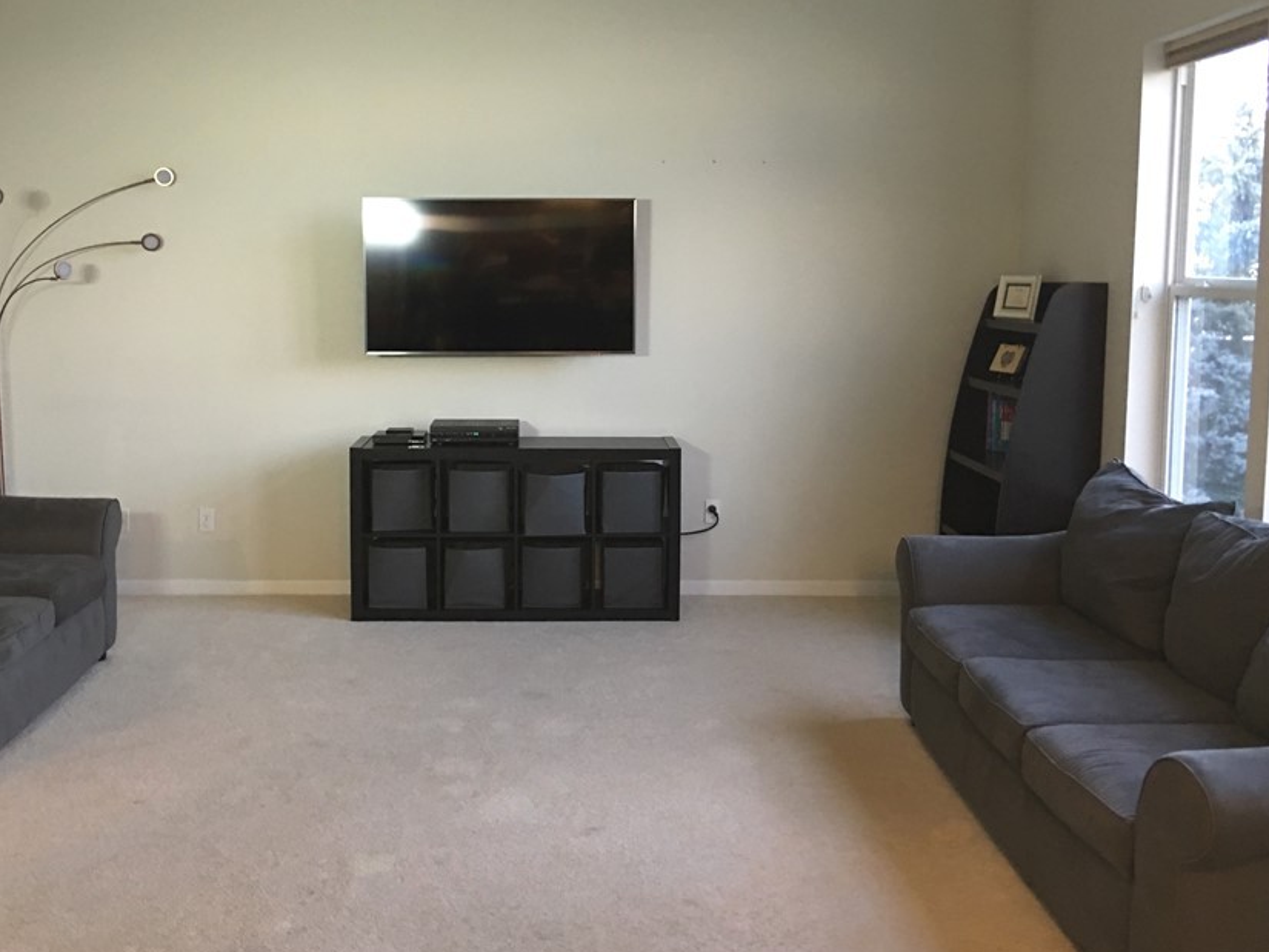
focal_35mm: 36
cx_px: 566
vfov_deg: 39.6
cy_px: 406
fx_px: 1320
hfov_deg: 51.3
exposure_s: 1/10
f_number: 2.2
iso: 100
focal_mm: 4.15
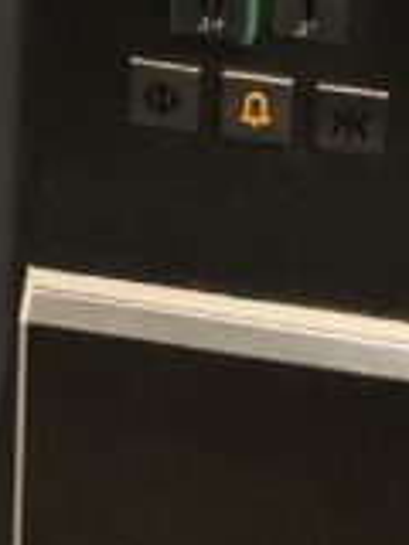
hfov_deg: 9.1
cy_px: -874
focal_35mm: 163
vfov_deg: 10.1
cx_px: 191
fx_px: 2568
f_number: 1.8
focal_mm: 3.99
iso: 100
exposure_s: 1/13
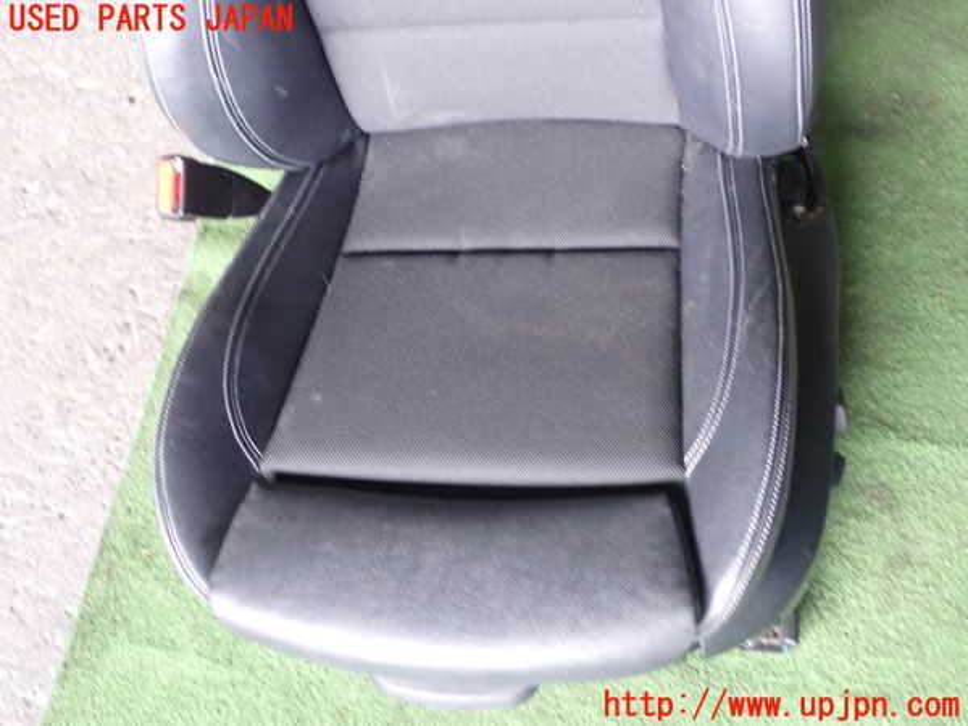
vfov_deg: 30.9
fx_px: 1314
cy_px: 363
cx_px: 484
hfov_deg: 40.4
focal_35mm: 47
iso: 400
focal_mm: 8.4
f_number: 3.1
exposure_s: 1/50
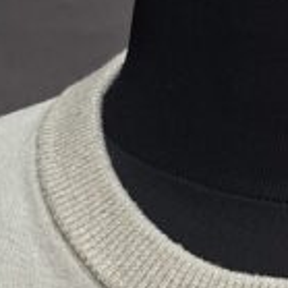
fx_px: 1101
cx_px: 313
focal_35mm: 117
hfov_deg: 14.6
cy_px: 234
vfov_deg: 14.8
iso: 50
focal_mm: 5.54
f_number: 1.8
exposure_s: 1/216
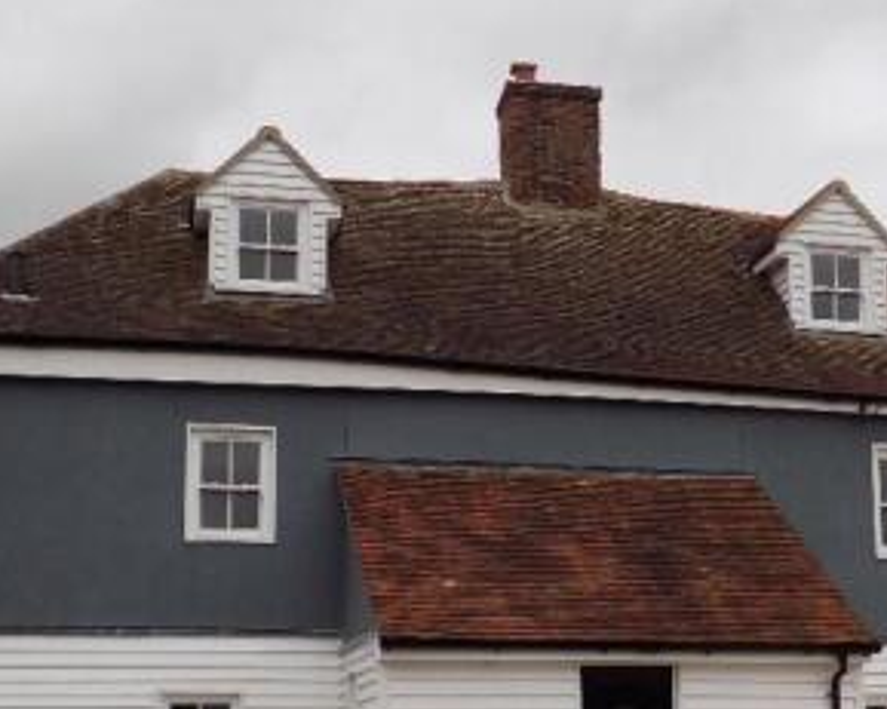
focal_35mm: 59
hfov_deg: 31.9
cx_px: 520
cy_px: 582
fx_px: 1548
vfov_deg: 25.3
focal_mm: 5.3
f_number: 3.3
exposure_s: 1/640
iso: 80
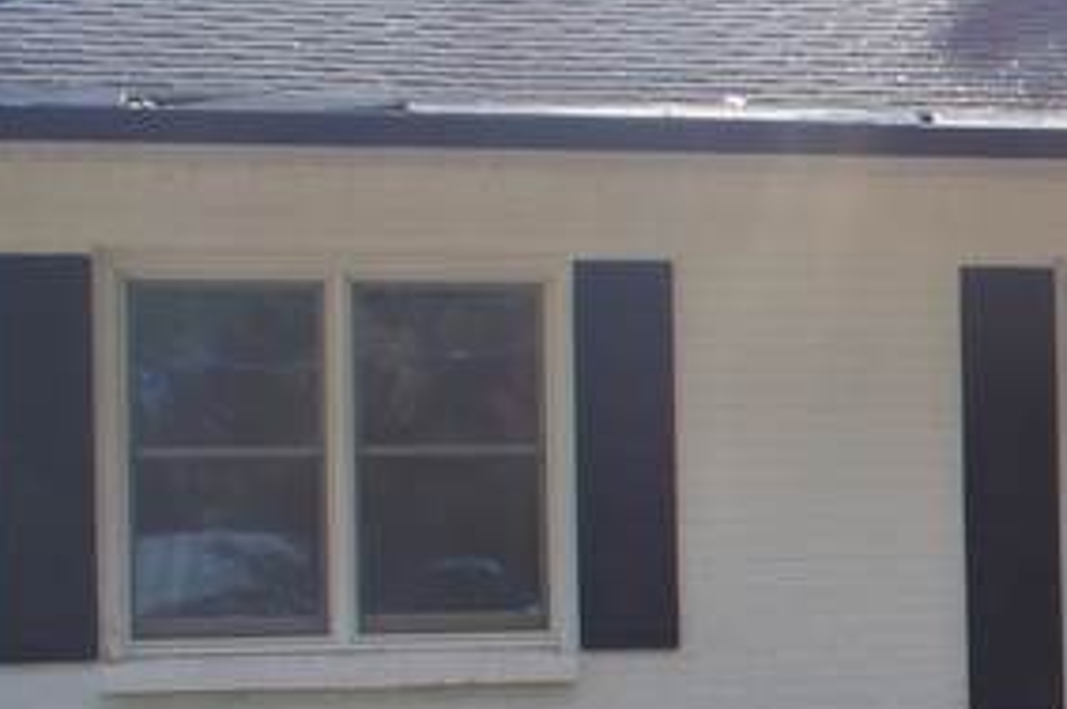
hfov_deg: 14.8
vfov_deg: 11.2
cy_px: 588
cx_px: 1893
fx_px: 3612
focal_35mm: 122
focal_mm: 18
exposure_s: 1/100
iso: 200
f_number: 11
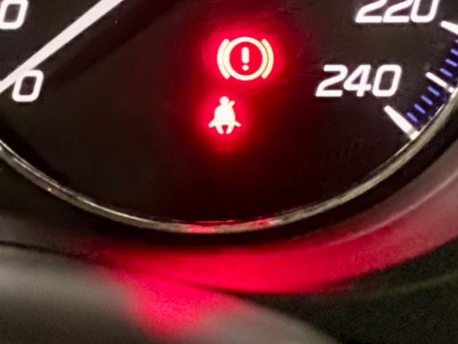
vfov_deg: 5.1
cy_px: -124
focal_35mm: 291
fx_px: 3850
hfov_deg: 6.7
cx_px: -362
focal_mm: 9
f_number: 2.8
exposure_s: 1/15
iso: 1600
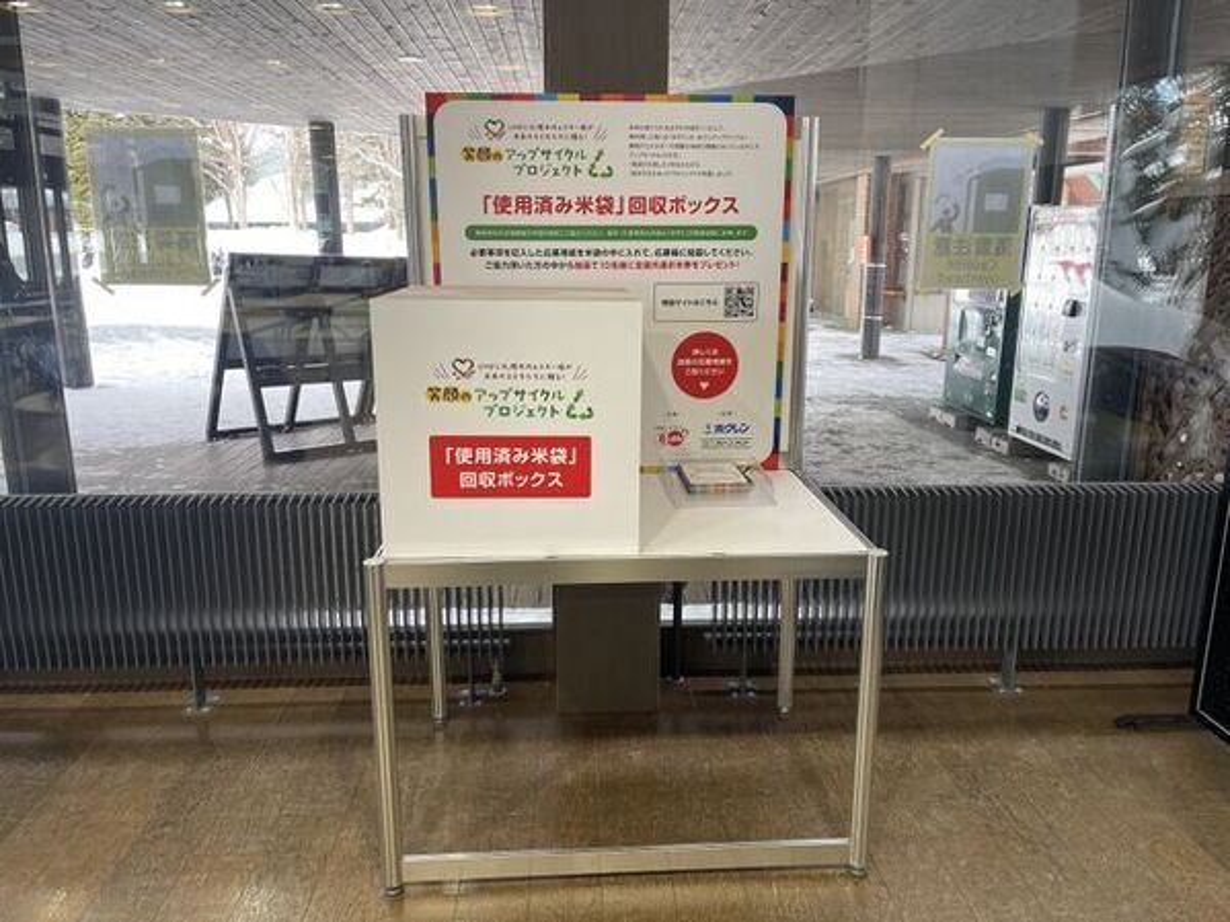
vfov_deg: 54.9
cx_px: 615
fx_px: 888
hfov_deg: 69.4
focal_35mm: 25
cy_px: 461
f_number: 1.6
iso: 50
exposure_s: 1/121
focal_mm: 5.1
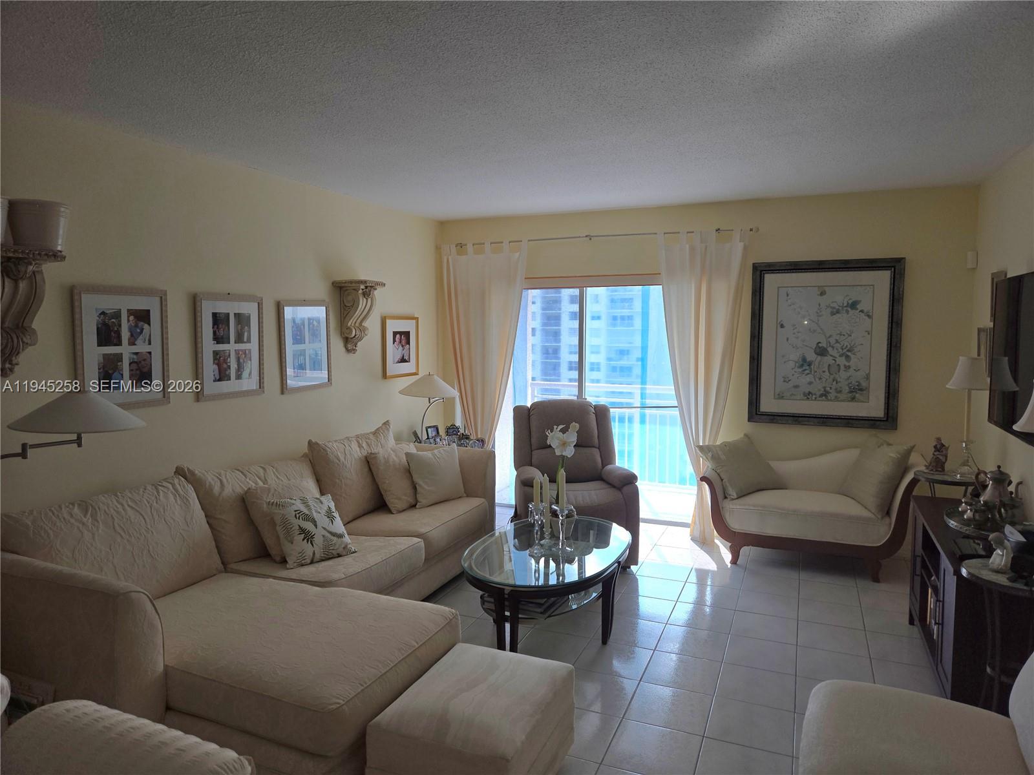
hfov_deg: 73.9
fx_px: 687
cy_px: 388
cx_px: 517
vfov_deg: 58.9
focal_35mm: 23
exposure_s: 1/556
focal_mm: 5.4
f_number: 1.8
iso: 25
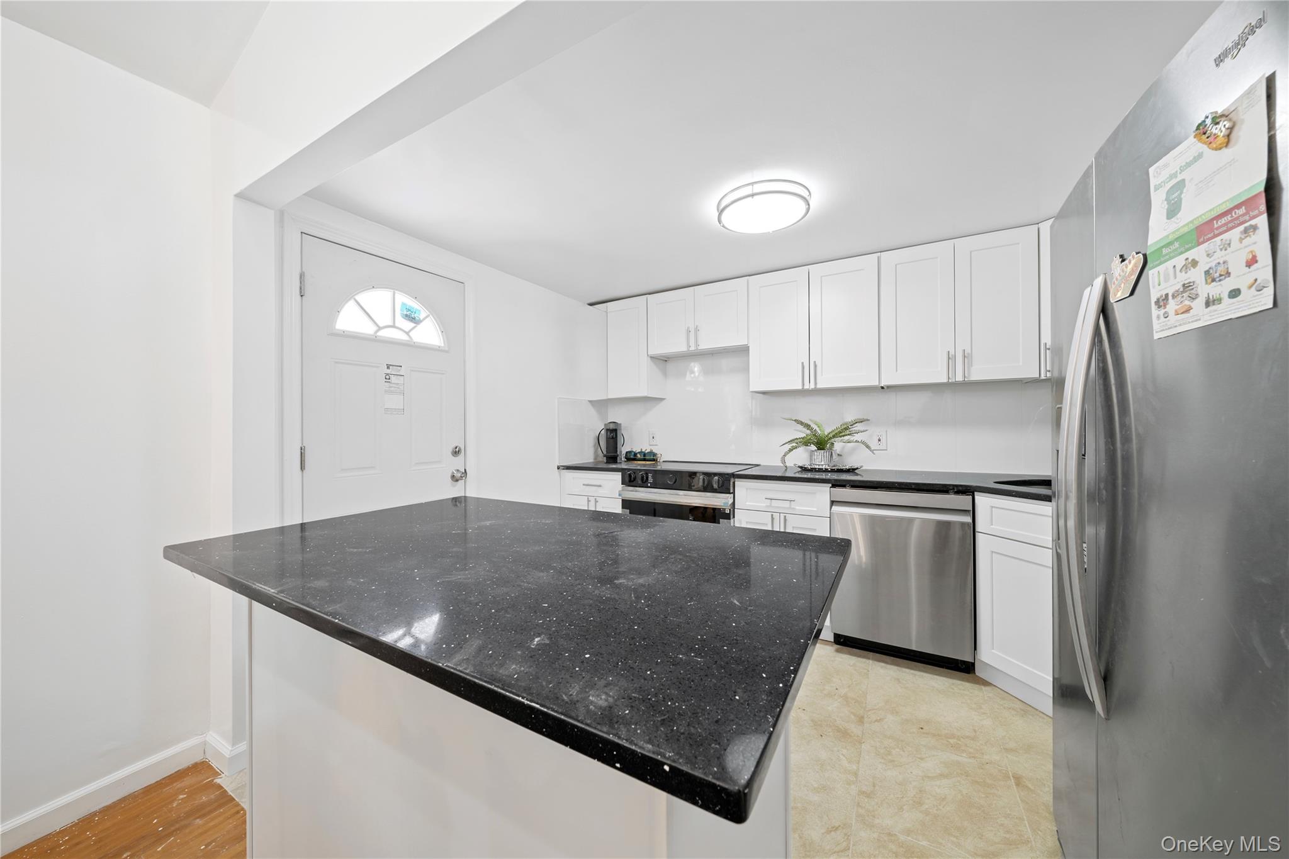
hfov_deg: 112.6
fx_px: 430
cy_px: 430
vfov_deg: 90.0
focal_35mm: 12
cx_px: 644
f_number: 9
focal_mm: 12
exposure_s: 1.3
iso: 100
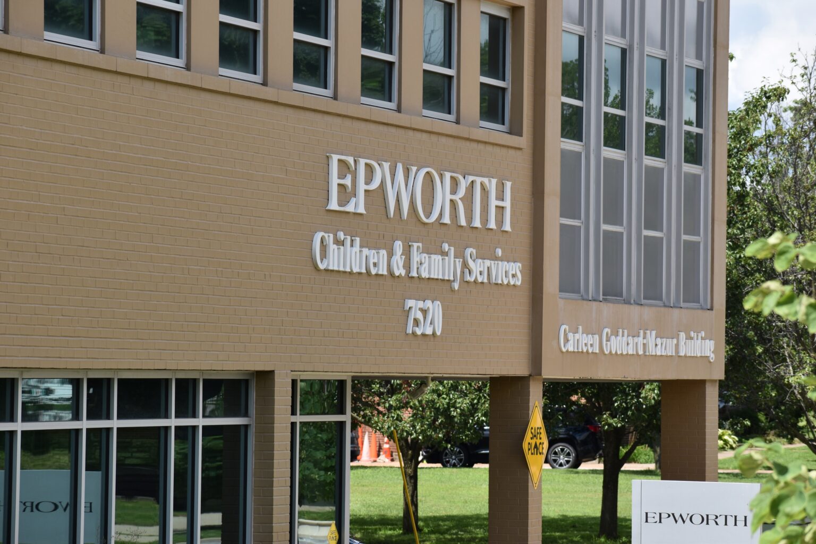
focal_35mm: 168
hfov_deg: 12.2
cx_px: 408
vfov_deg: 8.2
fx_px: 3808
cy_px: 272
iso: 200
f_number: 7.1
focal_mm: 112
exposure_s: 1/500
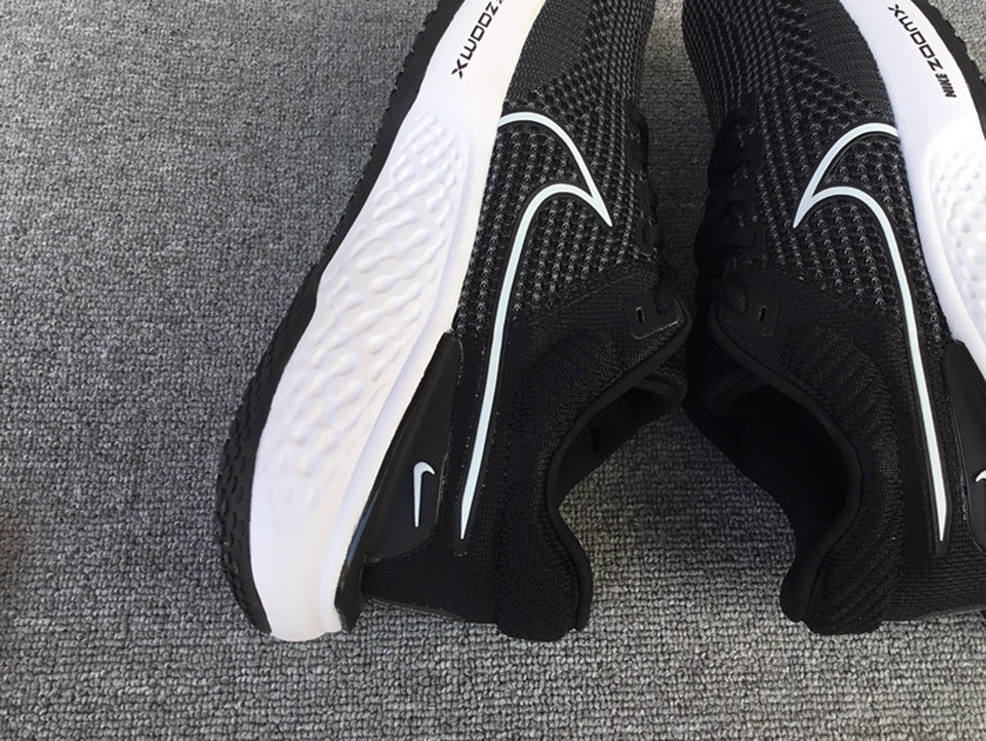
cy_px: 286
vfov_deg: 36.7
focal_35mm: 39
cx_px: 601
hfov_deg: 47.5
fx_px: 1111
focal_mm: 3.3
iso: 25
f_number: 2.4
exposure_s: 1/172
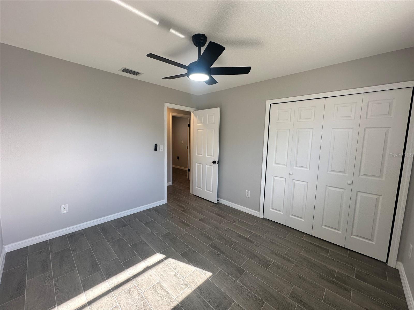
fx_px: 167
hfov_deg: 102.1
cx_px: 207
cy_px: 155
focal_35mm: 14
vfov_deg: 85.7
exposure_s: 1/99
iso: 80
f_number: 2.2
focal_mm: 2.22
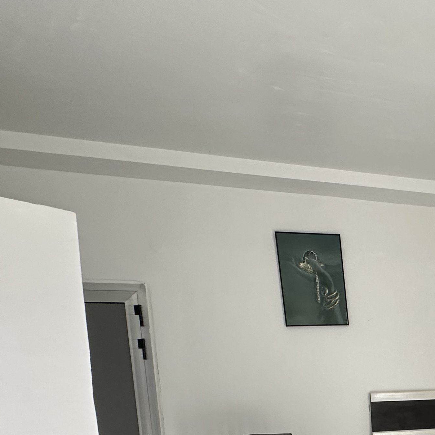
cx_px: 522
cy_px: 433
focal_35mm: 37
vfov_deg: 39.7
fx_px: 526
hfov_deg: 35.4
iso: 125
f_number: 2.2
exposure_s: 1/99
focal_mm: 2.22
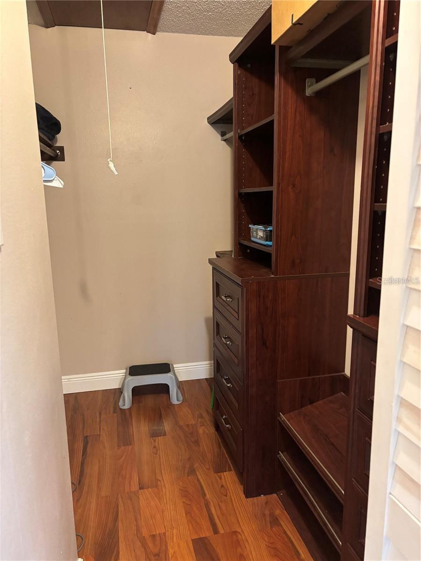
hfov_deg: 53.1
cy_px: 280
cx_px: 210
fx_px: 422
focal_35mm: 26
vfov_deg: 67.3
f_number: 1.6
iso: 500
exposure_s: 1/60
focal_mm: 5.96
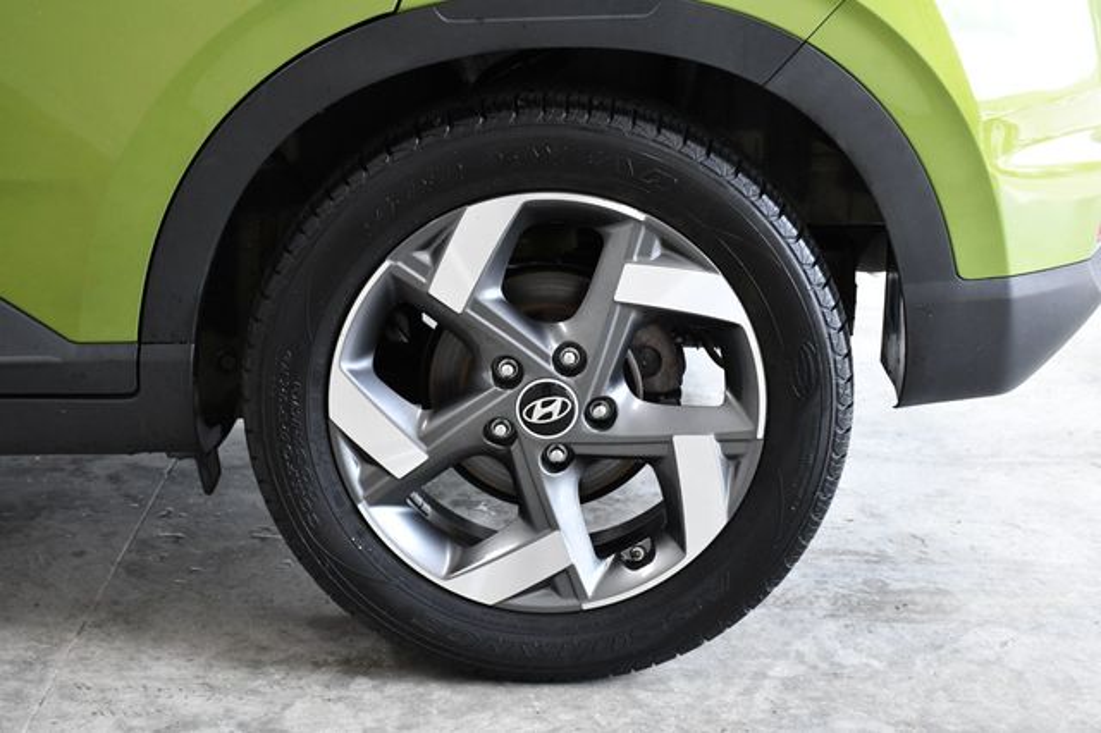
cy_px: 366
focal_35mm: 67
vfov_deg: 20.3
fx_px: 2048
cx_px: 550
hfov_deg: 30.1
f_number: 9
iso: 2500
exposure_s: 1/320
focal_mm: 45
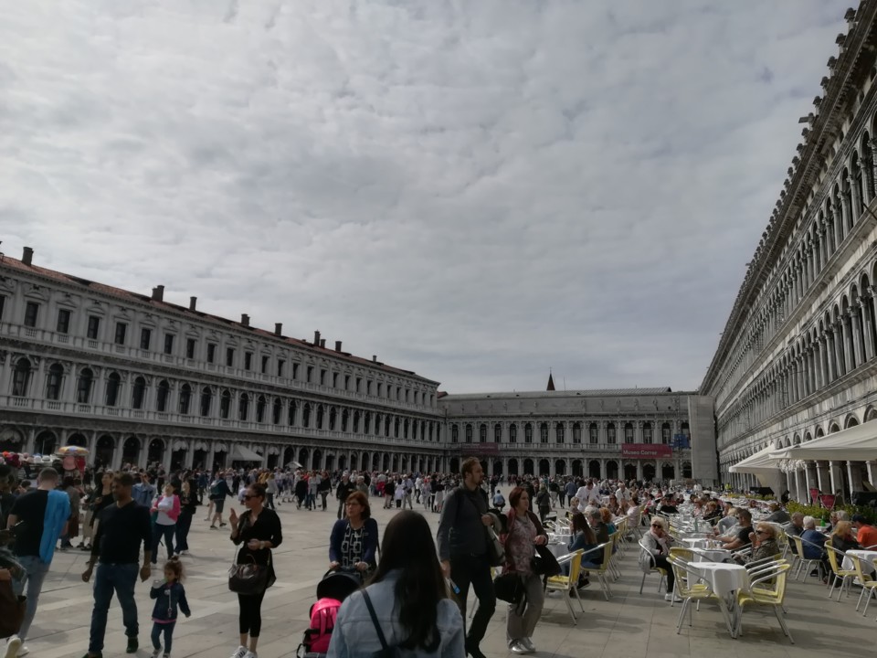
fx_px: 659
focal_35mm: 26
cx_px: 438
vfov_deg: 53.1
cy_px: 329
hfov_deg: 67.3
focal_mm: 3.83
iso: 50
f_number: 2.2
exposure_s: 1/2710
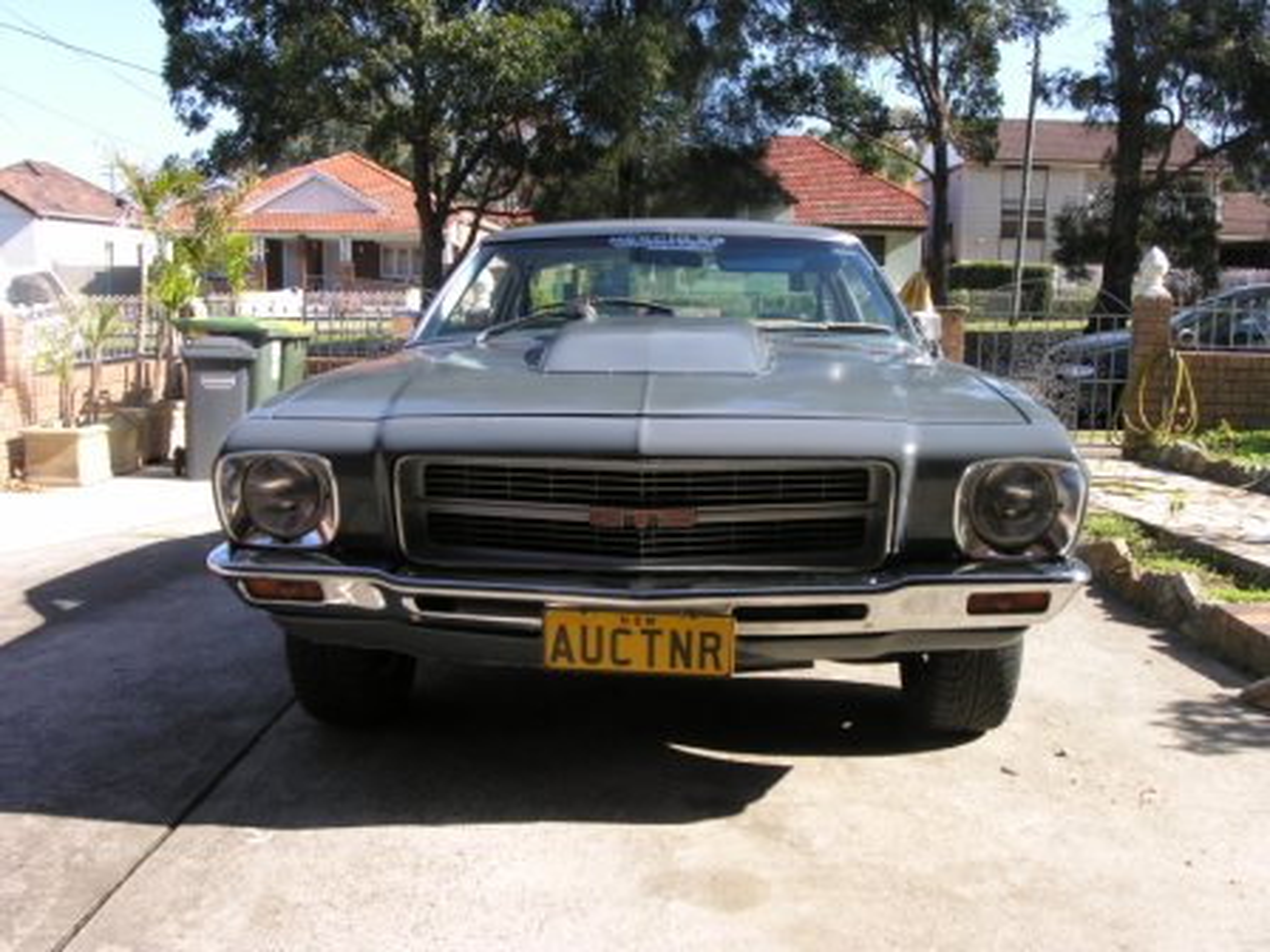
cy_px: 476
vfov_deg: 32.2
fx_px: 1651
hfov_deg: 42.1
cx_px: 635
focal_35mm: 45
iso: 50
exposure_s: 1/93.4
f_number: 5.4
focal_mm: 11.5
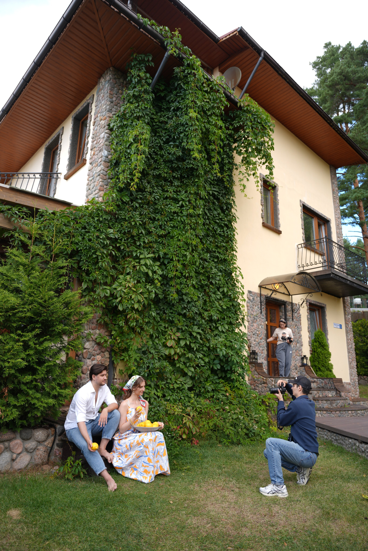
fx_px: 368
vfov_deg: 73.7
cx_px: 184
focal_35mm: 24
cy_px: 276
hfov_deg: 53.1
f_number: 3.2
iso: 80
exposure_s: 1/200
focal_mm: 24
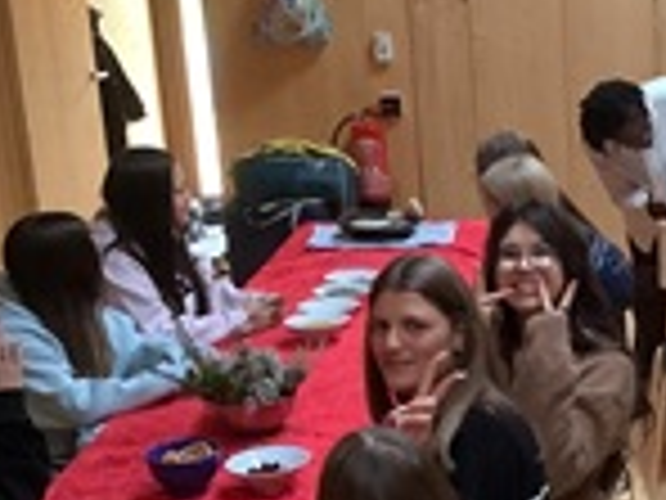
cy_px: 347
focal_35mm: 84
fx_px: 1616
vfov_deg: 17.5
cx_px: 738
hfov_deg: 22.0
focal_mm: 3.3
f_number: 2.4
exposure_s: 1/33
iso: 400
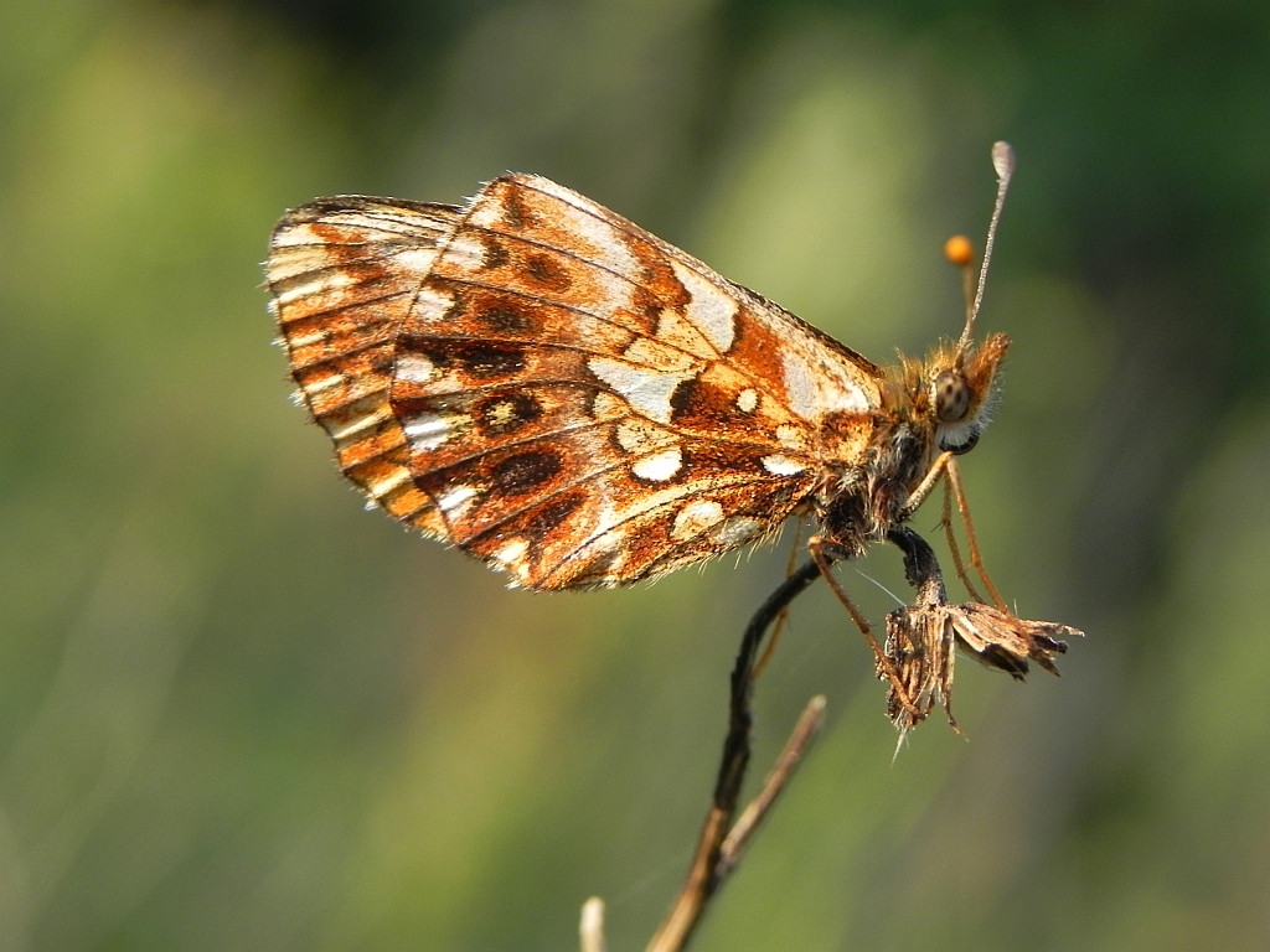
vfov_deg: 14.1
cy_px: 476
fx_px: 3852
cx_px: 635
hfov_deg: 18.7
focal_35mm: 105
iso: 160
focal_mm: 18.8
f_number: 4.5
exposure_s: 1/165
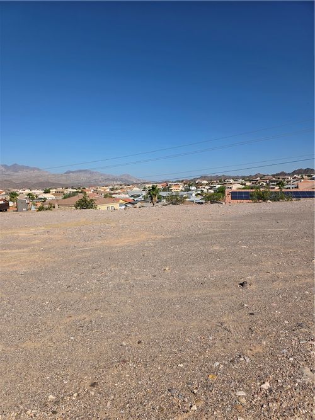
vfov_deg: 73.9
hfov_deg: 58.9
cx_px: 158
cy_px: 210
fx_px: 279
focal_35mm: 23
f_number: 1.7
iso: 64
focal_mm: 6.3
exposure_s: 1/7944
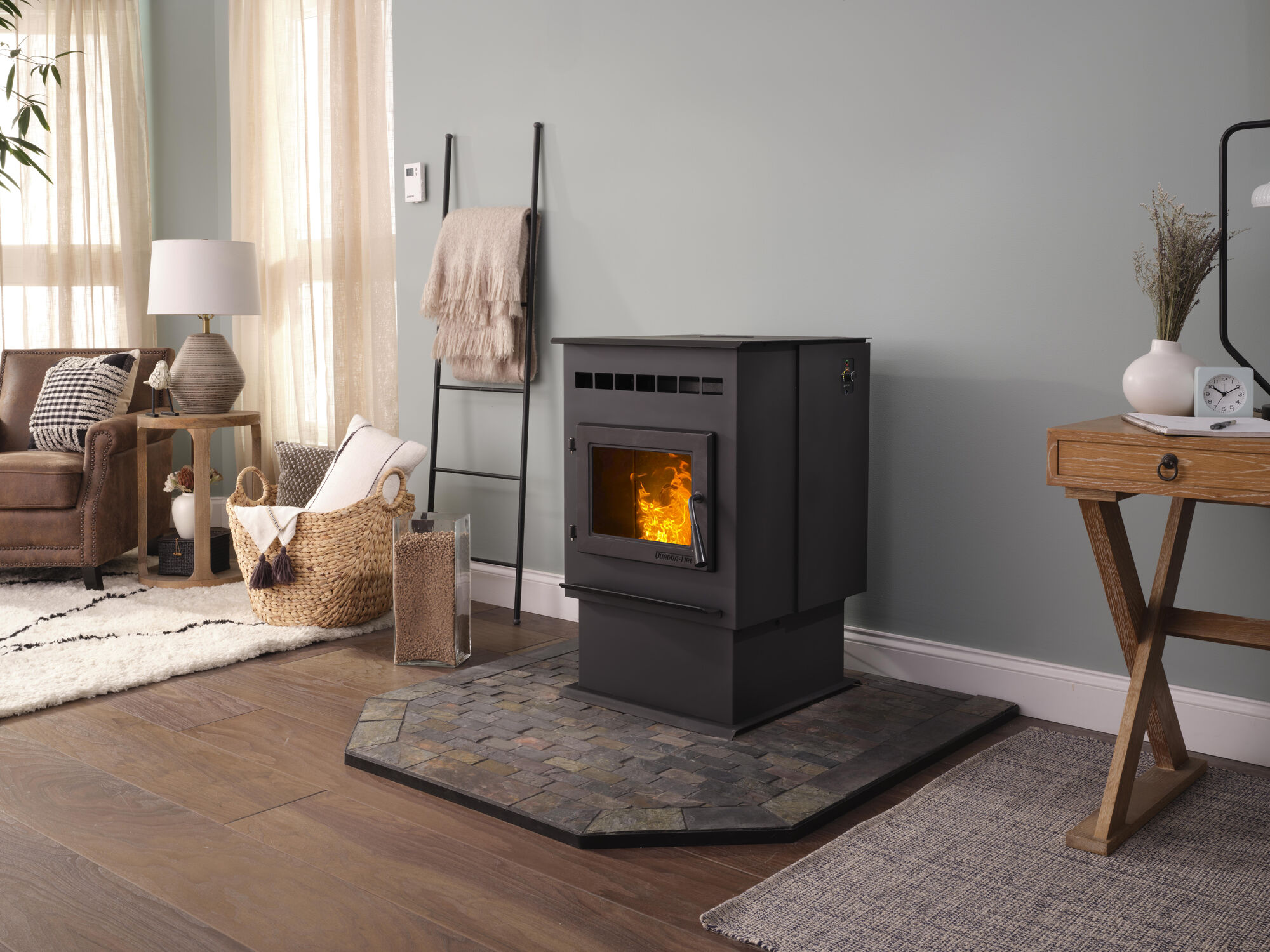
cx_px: 635
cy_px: 476
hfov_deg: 51.4
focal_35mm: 36
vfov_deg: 39.7
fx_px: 1321
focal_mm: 45
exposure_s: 2.5
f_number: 16
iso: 100
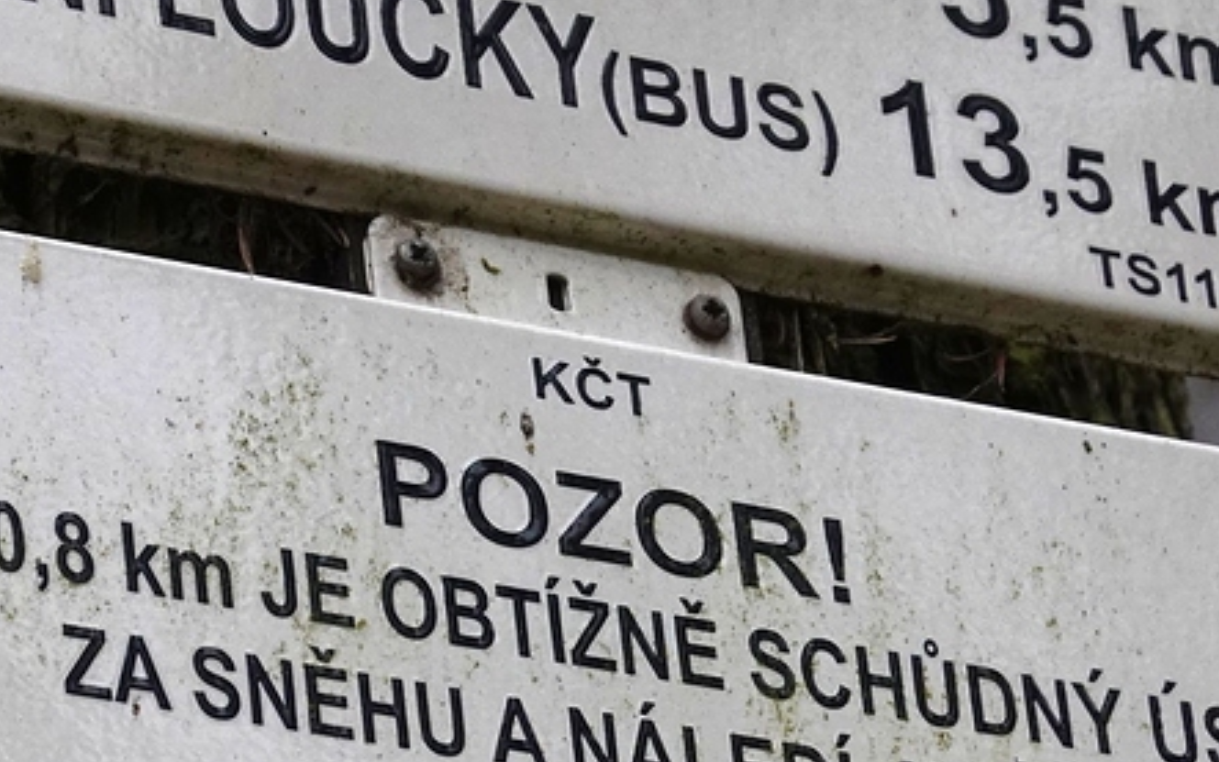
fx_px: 15284
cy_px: 758
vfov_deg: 2.9
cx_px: 702
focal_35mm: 460
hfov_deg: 4.6
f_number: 5
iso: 500
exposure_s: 1/200
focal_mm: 72
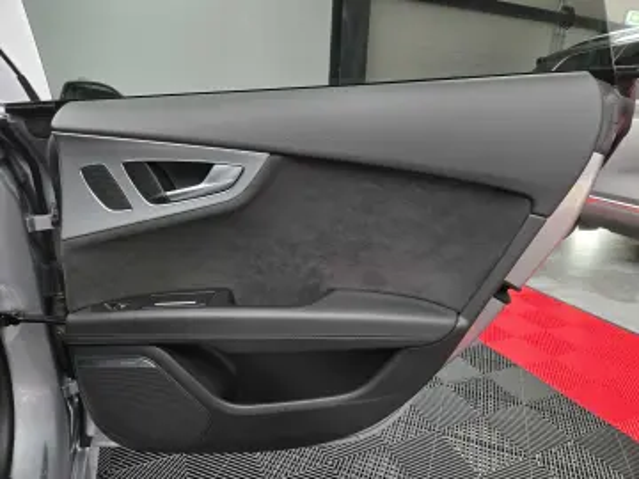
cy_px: 240
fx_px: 425
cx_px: 320
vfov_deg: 58.9
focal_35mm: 23
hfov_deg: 73.9
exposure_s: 1/100
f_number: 1.8
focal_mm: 5.4
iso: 200
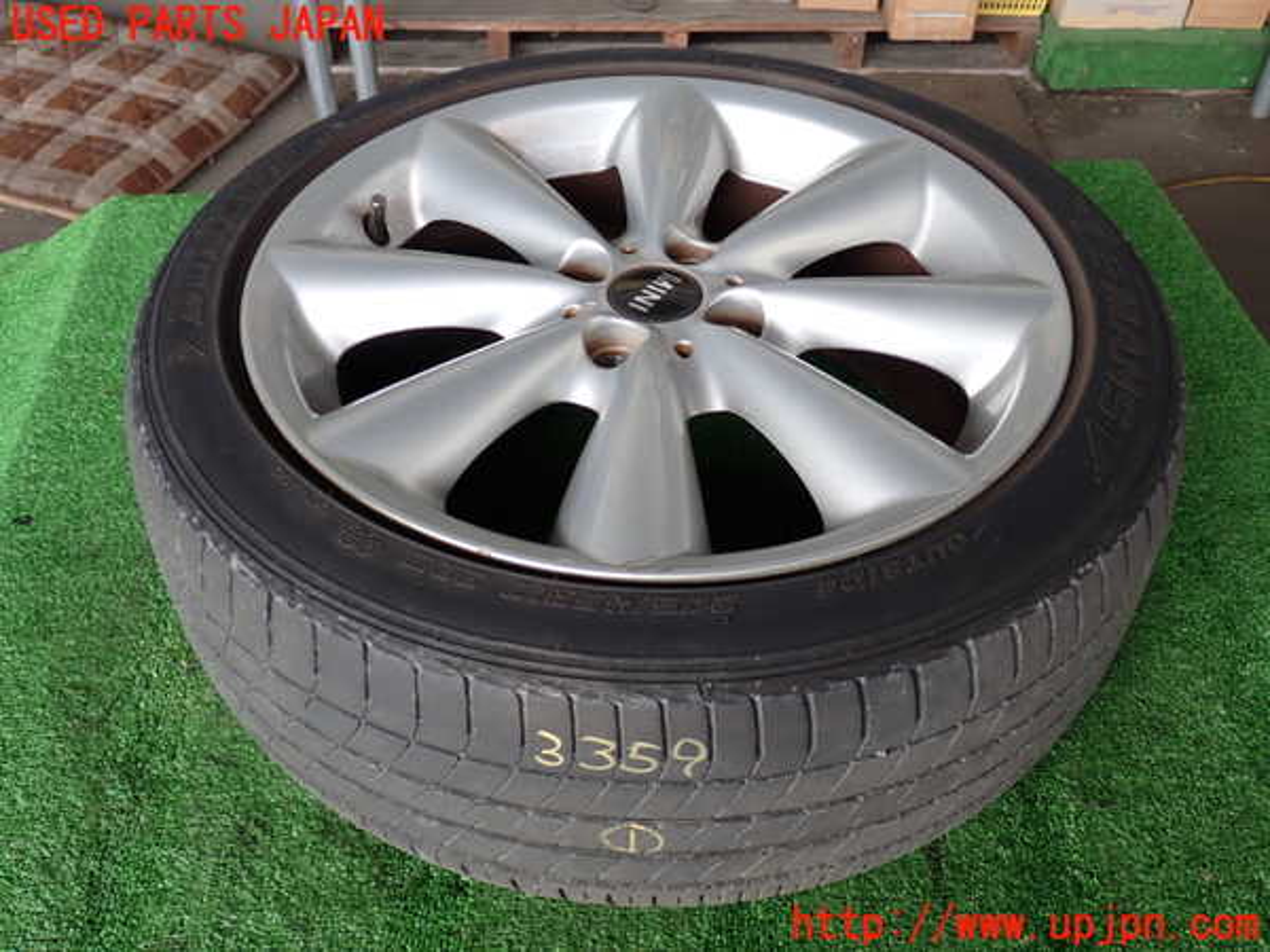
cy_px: 476
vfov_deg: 39.7
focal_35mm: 36
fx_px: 1321
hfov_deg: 51.4
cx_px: 635
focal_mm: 6.37
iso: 125
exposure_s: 1/80
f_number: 2.5
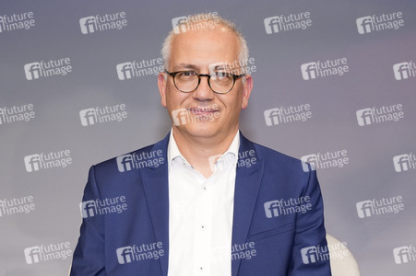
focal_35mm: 39
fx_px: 450
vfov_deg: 34.2
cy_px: 138
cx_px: 208
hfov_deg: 49.6
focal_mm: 39
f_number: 5
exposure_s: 1/160
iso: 2000
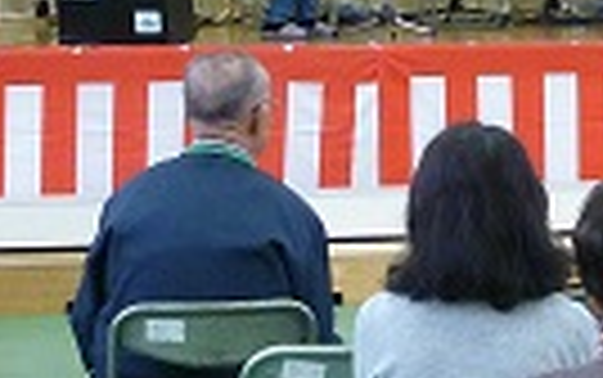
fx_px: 3750
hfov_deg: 9.1
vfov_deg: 5.7
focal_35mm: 228
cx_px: 709
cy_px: -196
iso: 320
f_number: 3.1
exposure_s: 1/40
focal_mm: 7.4
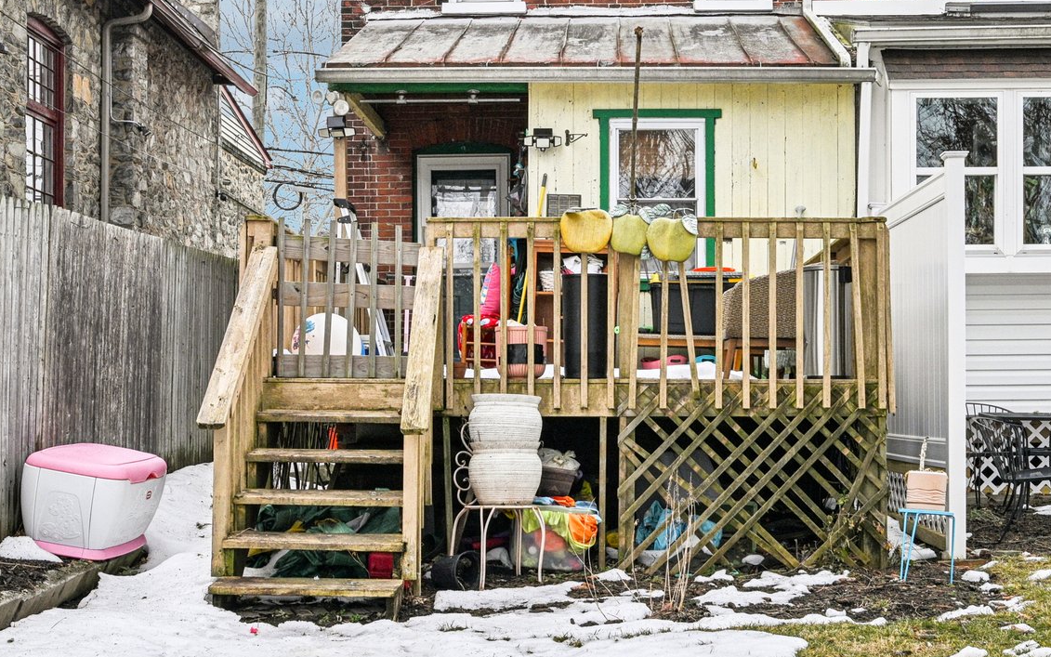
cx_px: 613
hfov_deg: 41.7
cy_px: 56
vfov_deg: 25.9
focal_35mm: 48
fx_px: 1375
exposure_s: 1/640
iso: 400
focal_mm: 26
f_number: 8
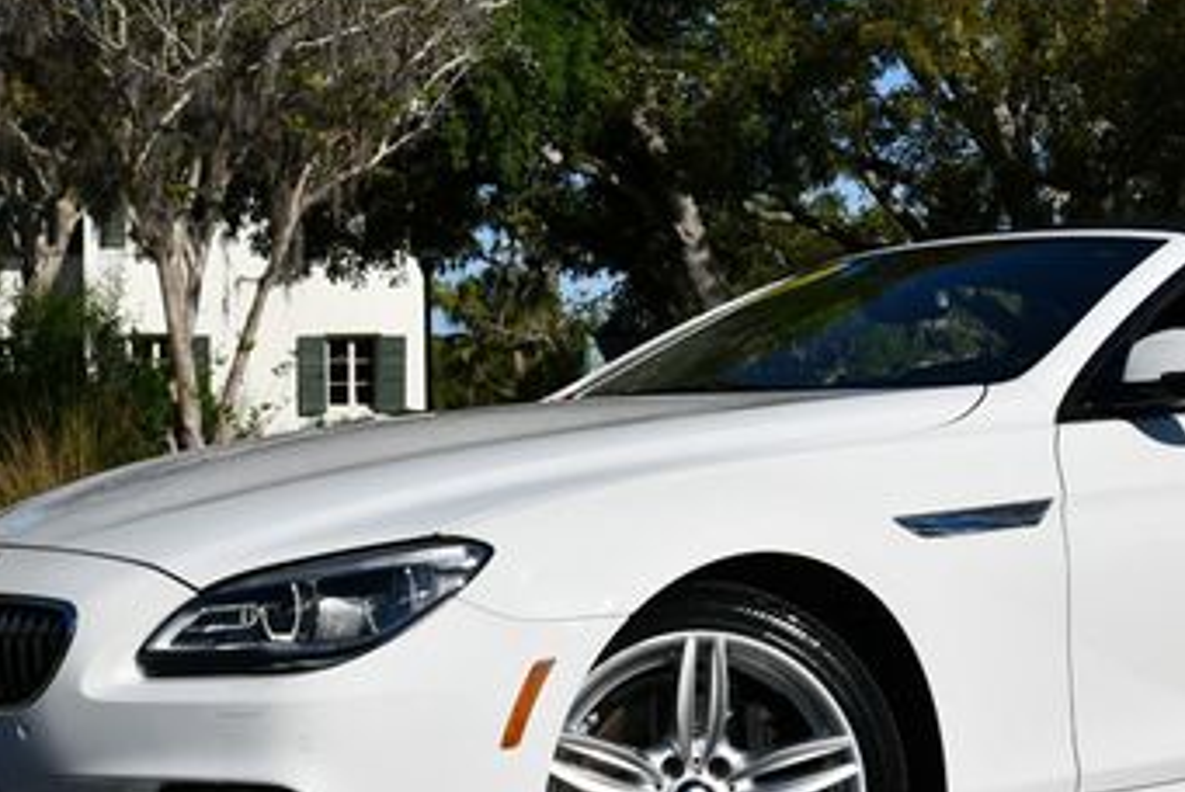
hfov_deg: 26.8
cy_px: 372
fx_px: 2471
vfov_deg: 18.2
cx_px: 827
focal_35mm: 75
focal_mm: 20
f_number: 10
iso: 100
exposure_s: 1/400
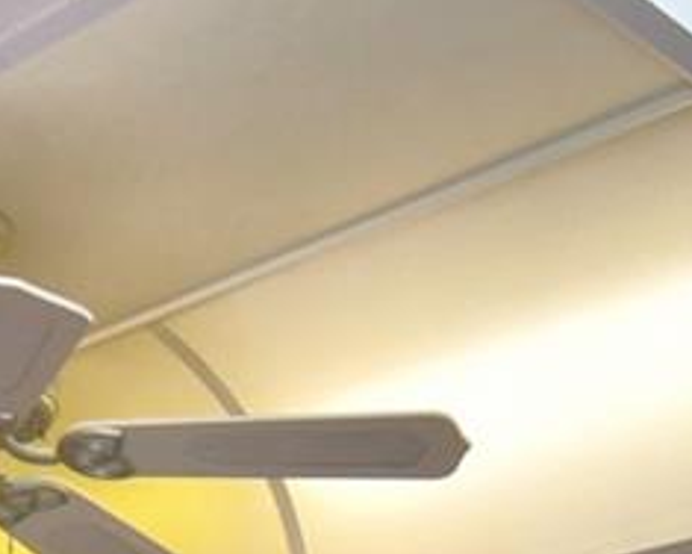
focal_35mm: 96
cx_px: 88
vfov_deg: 12.8
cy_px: 1282
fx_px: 1966
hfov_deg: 19.6
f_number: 4.5
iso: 360
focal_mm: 10
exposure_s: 1/125
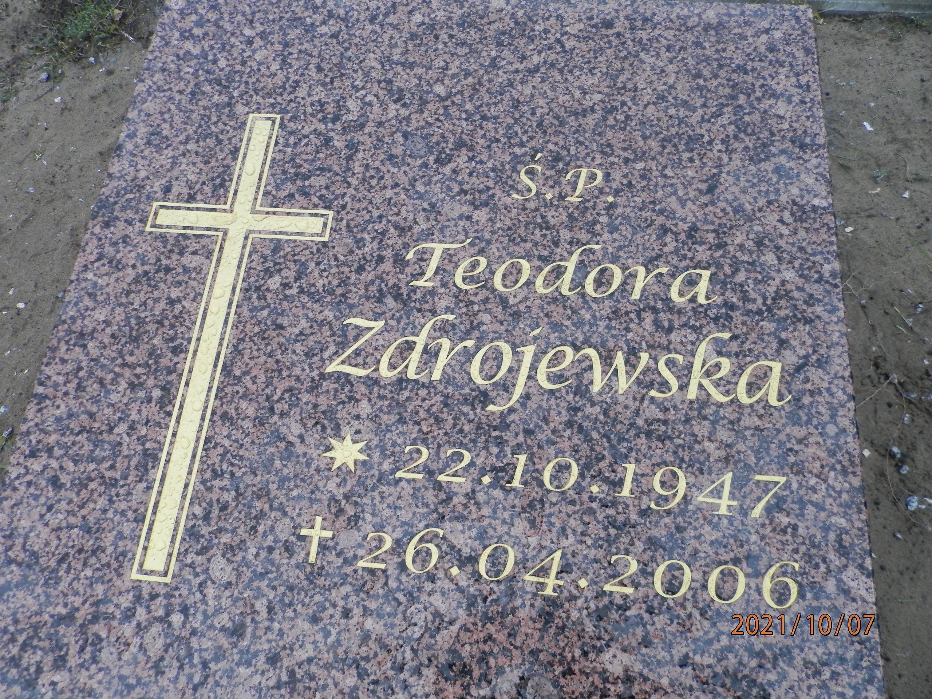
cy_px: 350
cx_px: 466
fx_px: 673
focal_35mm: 25
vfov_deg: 54.9
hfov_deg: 69.4
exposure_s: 1/30
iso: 160
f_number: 3.1
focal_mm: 4.5
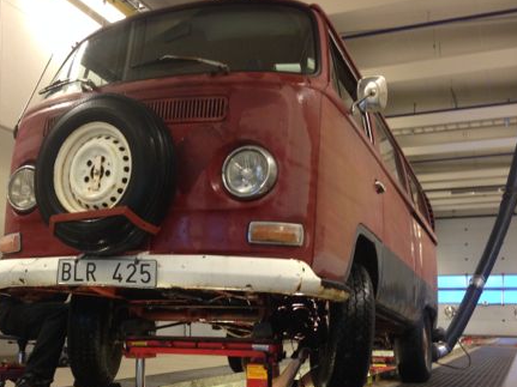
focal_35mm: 49
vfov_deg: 29.4
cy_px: 271
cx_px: 222
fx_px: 732
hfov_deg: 38.8
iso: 100
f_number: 2.4
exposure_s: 1/20
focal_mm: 4.12
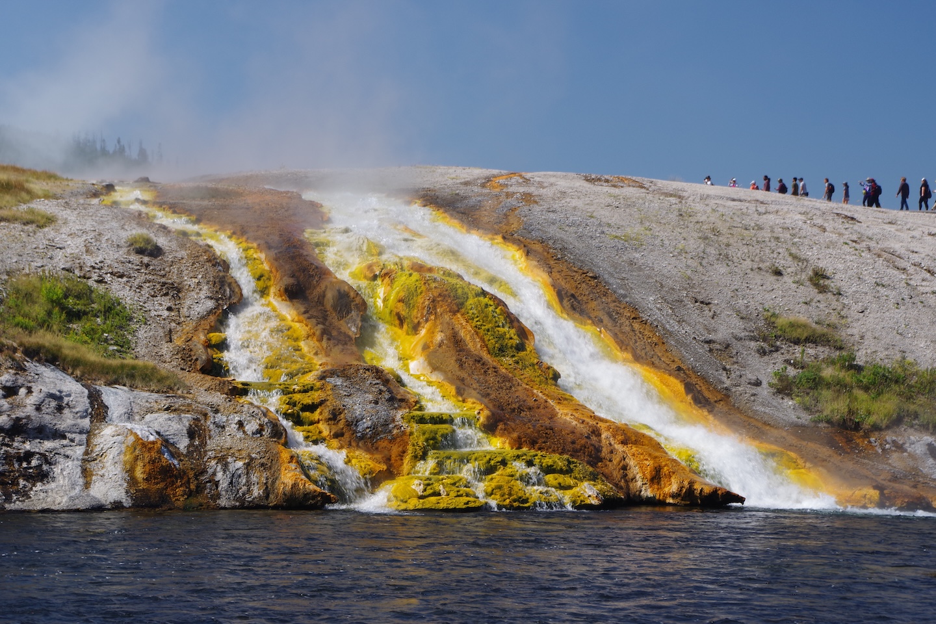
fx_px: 2132
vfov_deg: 16.7
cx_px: 468
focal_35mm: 82
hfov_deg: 24.8
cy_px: 312
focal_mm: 55
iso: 200
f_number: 11
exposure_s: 1/80
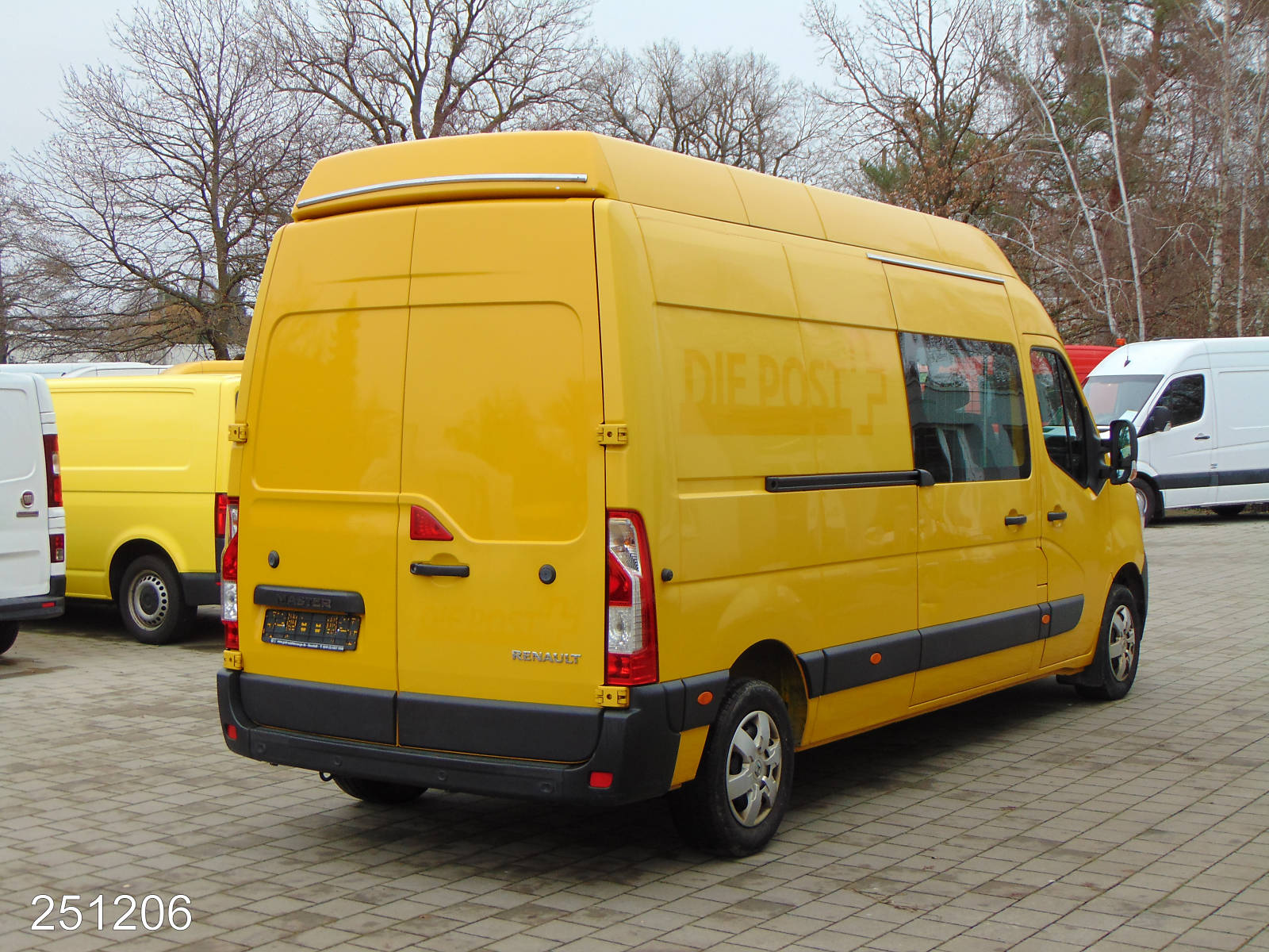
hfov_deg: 38.2
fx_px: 1833
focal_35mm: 50
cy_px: 476
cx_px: 634
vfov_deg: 29.1
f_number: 3.5
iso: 80
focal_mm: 9
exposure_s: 1/40
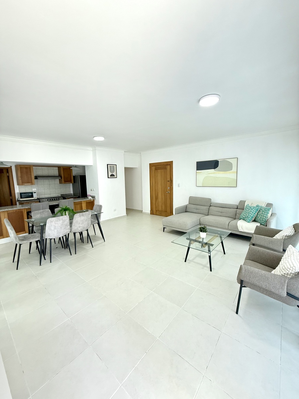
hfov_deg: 85.7
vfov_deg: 102.1
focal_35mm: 14
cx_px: 150
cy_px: 200
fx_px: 161
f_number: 2.2
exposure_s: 1/99
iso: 200
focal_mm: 2.22
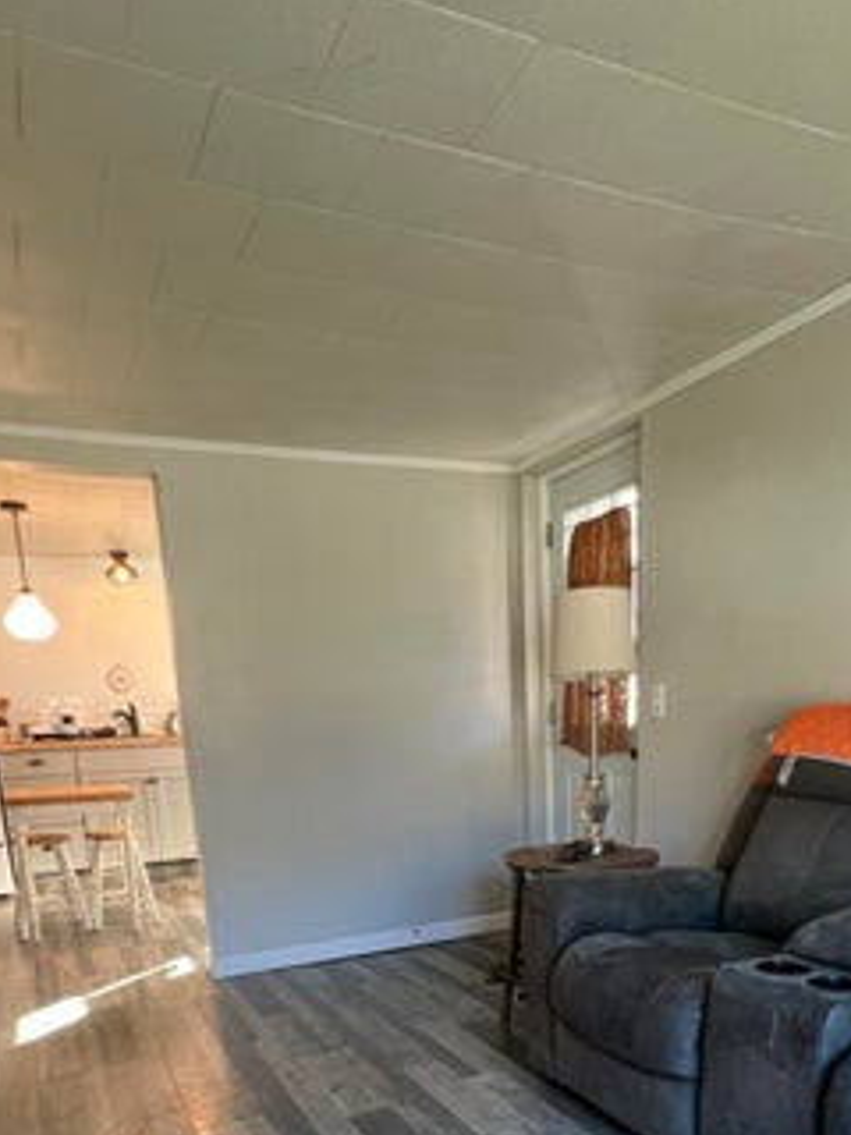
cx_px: 489
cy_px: 947
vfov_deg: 60.4
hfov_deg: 52.9
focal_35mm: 26
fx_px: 852
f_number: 1.8
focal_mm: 1.57
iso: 250
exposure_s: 1/60
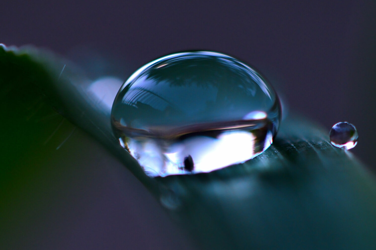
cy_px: 77
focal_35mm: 205
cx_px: 232
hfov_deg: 10.0
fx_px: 2138
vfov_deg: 6.7
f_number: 8
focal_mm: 85
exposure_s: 1/400
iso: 200
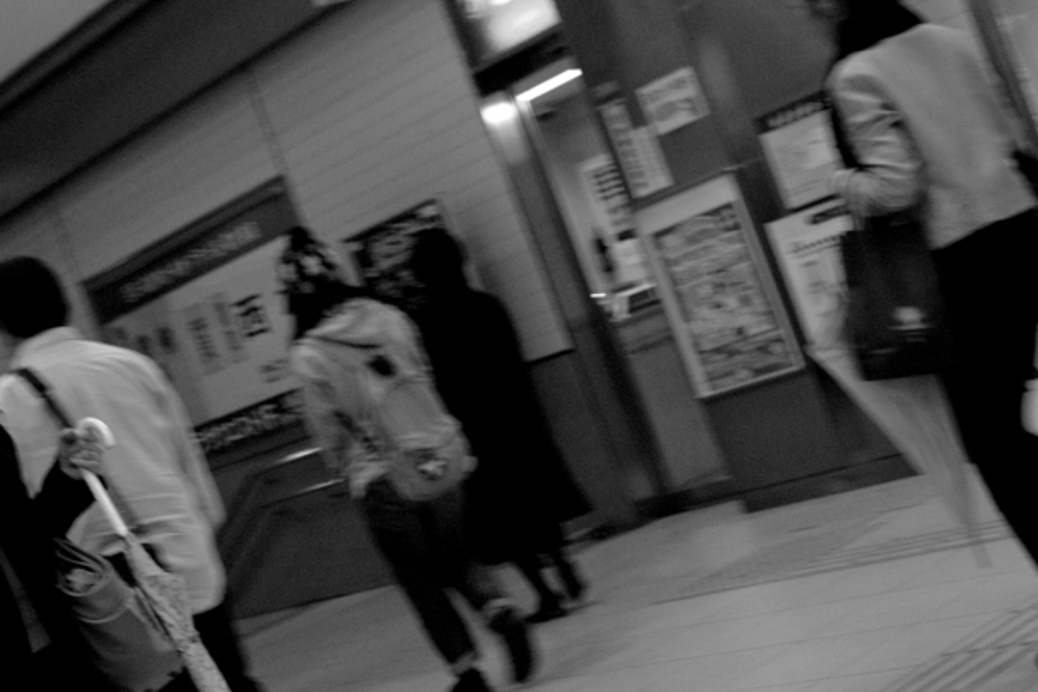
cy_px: 371
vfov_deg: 19.7
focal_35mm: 69
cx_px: 283
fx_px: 1989
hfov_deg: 28.9
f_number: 4
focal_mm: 24.2
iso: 800
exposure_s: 1/80
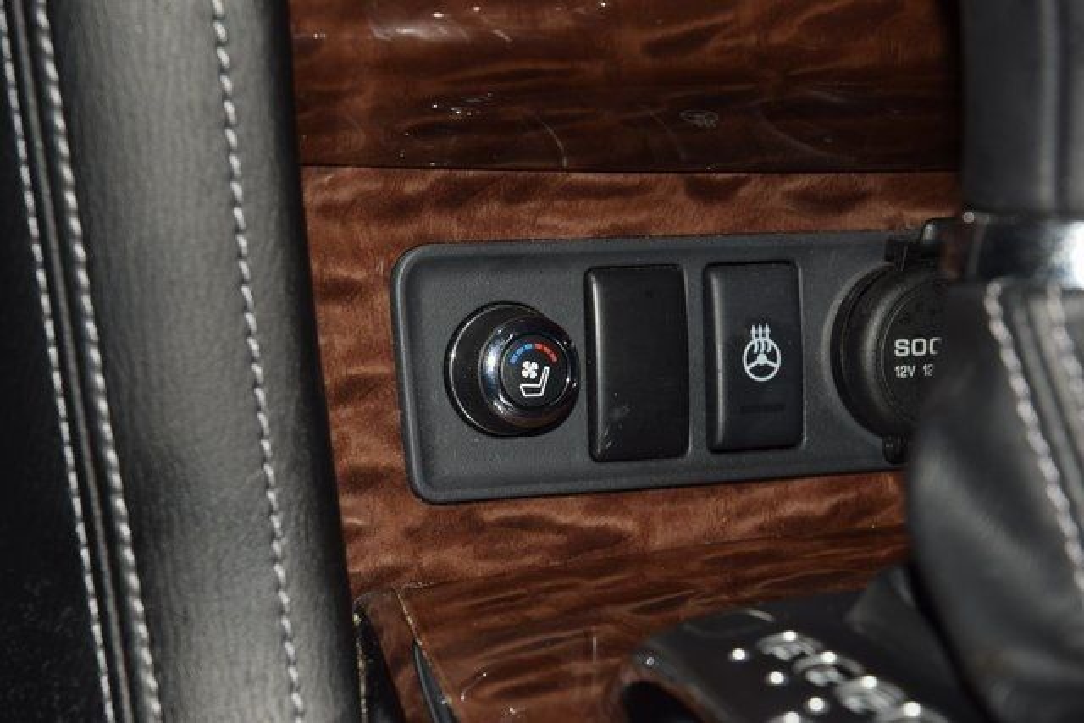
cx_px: 542
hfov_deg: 19.5
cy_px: 362
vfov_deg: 13.0
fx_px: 3162
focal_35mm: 105
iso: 100
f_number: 8
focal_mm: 70
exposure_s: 1/125
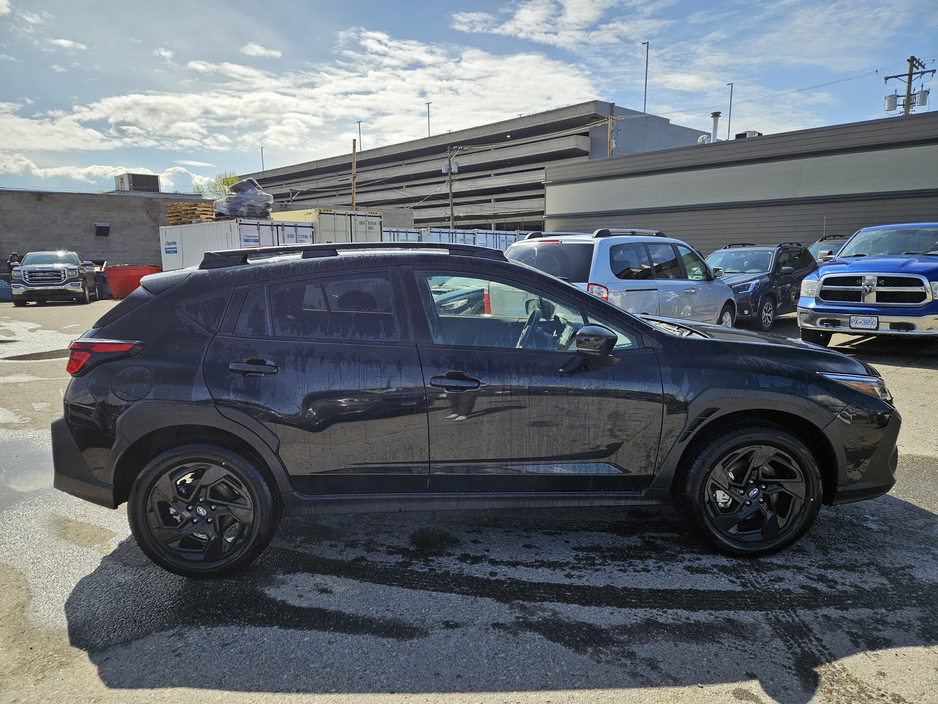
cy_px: 352
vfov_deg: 58.9
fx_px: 623
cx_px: 469
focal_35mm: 23
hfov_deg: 73.9
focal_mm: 5.4
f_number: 1.8
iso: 32
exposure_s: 1/1584
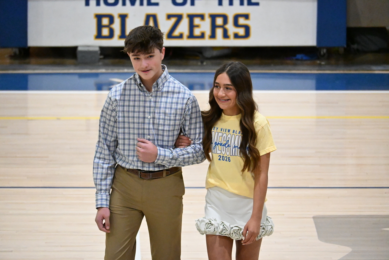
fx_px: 3080
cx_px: 194
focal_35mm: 285
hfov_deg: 7.2
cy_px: 130
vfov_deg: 4.8
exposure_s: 1/500
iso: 11400
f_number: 5.6
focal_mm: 190
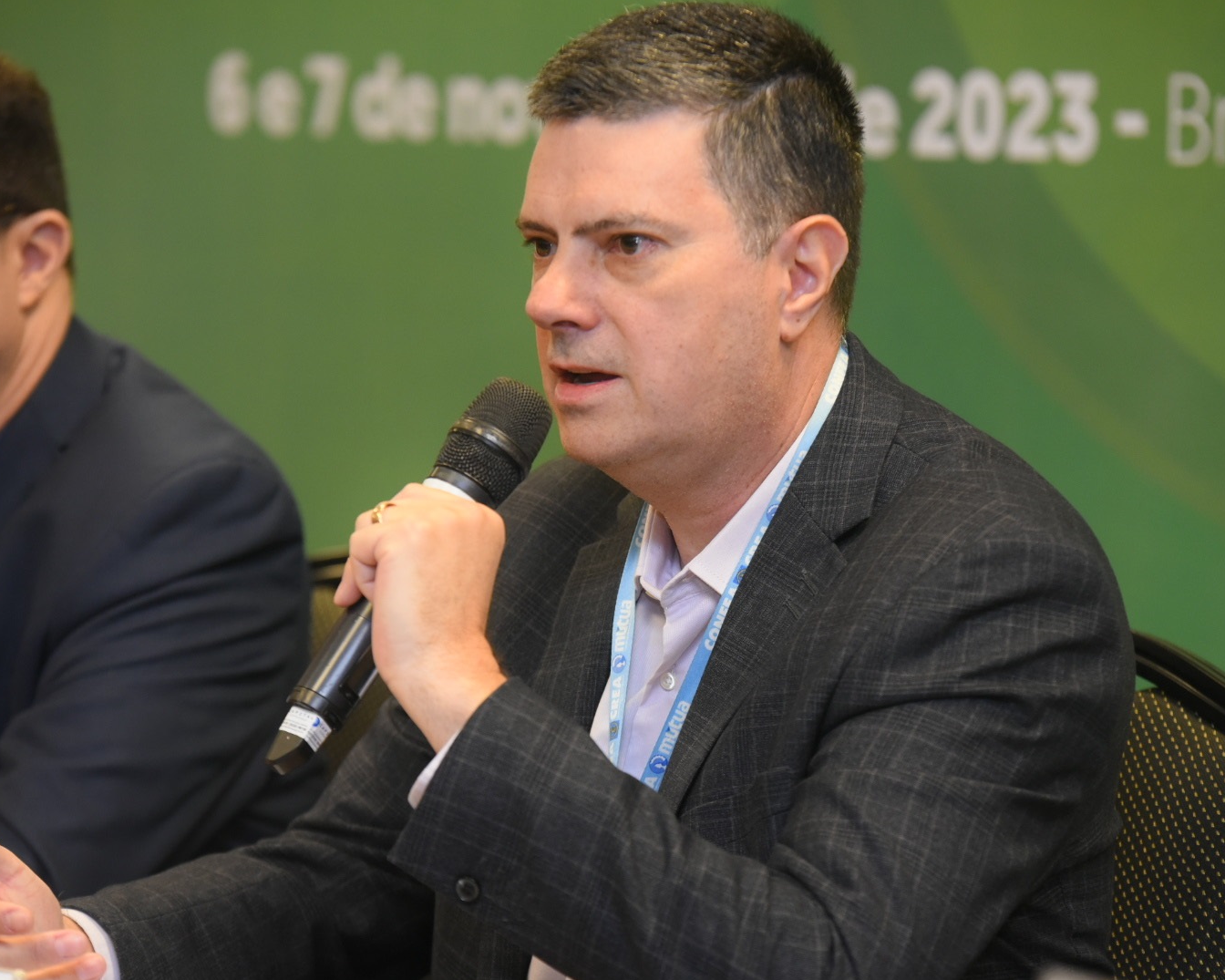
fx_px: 6562
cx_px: 624
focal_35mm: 181
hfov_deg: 10.7
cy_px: 491
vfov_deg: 8.5
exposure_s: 1/160
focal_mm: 160
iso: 3200
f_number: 4
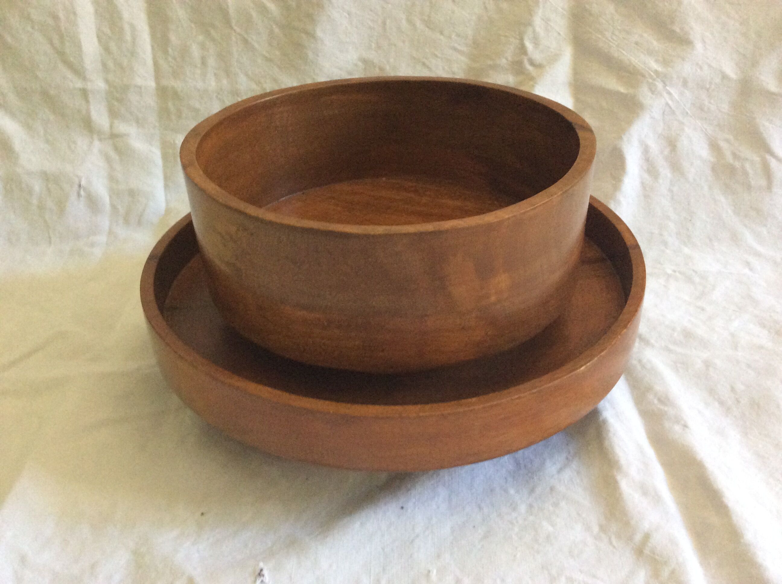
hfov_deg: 56.9
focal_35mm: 32
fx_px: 722
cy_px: 292
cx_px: 391
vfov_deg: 44.1
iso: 250
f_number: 2.4
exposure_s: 1/20
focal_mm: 3.3
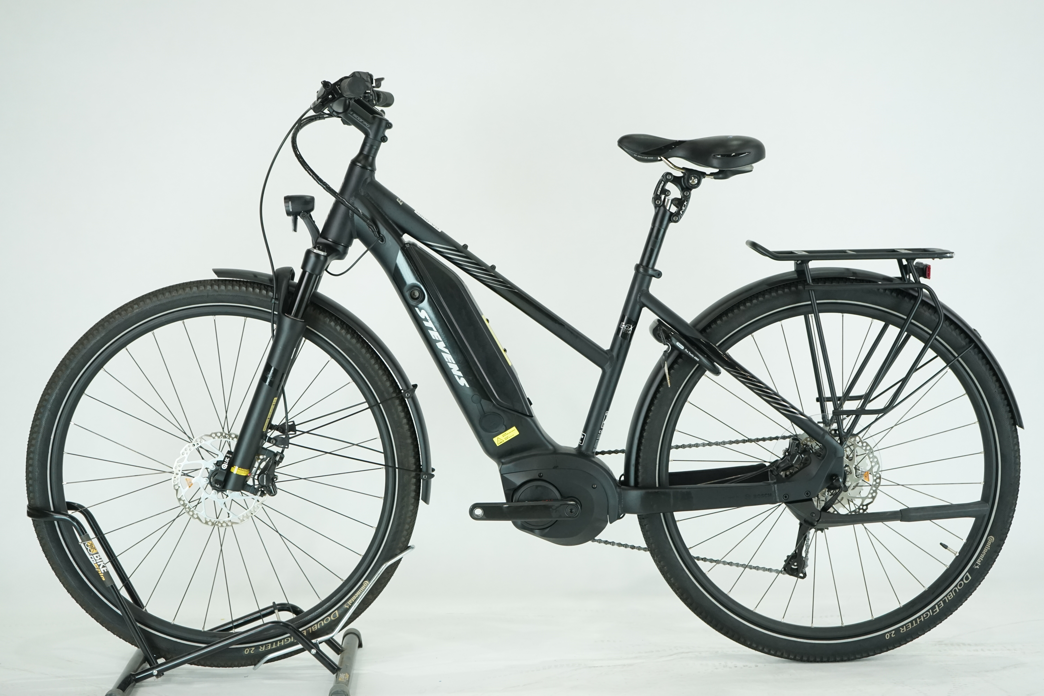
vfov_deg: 22.6
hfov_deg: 33.4
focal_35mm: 60
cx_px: 522
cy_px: 348
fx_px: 1740
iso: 1600
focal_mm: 60
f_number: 5.6
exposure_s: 1/200
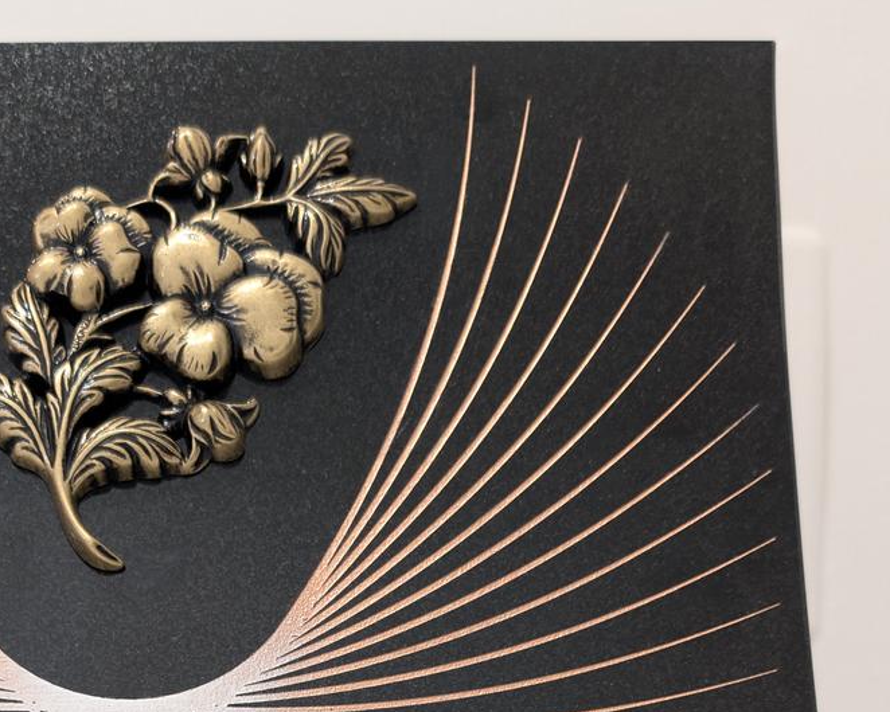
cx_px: 280
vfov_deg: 20.8
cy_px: 889
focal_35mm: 68
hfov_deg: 27.7
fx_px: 1792
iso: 171
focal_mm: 6.9
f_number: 1.68
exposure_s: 1/48.8
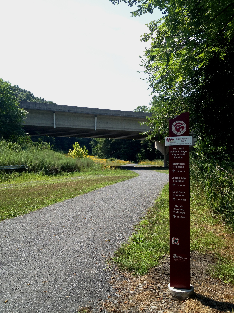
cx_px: 117
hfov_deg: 40.7
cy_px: 156
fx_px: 315
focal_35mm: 35
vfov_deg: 52.6
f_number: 2.4
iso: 64
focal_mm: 4.28
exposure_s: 1/935
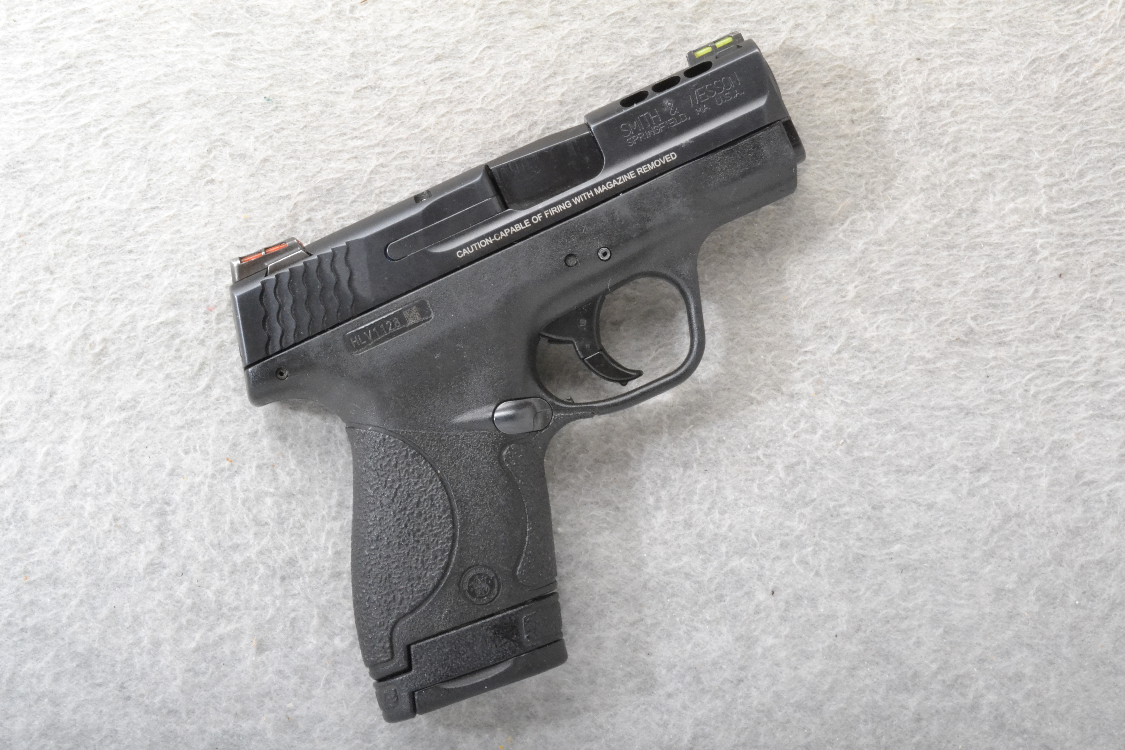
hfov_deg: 29.2
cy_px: 375
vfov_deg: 19.7
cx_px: 562
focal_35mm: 69
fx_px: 2156
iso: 3200
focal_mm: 46
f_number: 20
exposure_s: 1/160
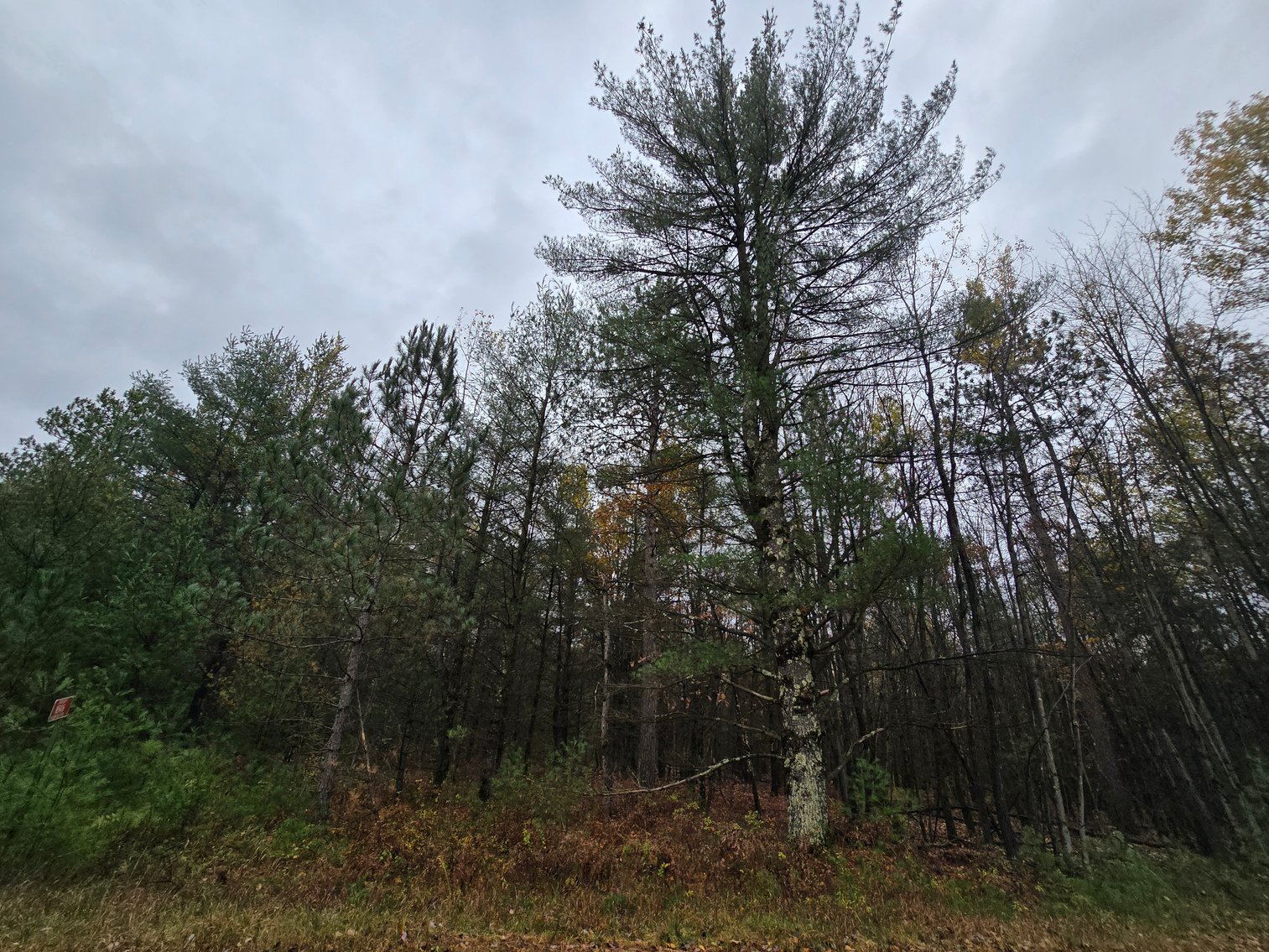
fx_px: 477
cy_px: 476
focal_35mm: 13
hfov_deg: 106.2
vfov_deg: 89.9
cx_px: 634
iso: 50
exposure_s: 1/621
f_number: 2.2
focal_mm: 2.2
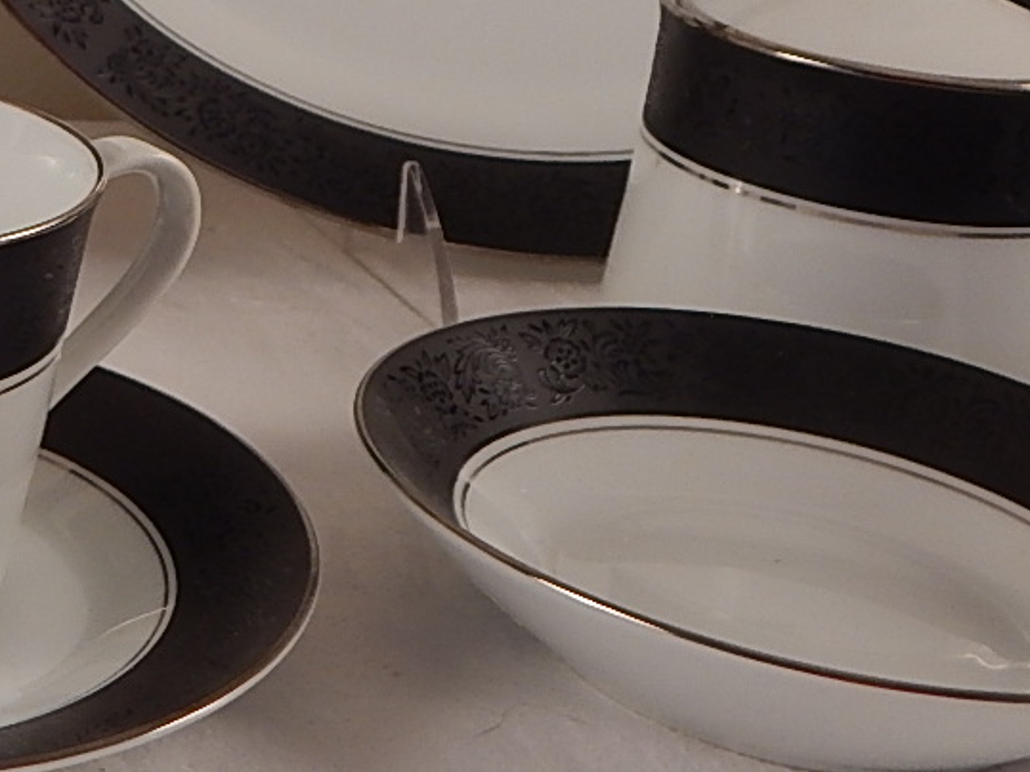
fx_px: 2737
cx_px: -124
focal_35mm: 92
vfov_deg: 15.2
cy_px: -275
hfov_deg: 20.3
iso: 125
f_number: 3.2
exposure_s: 1/80
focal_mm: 5.6
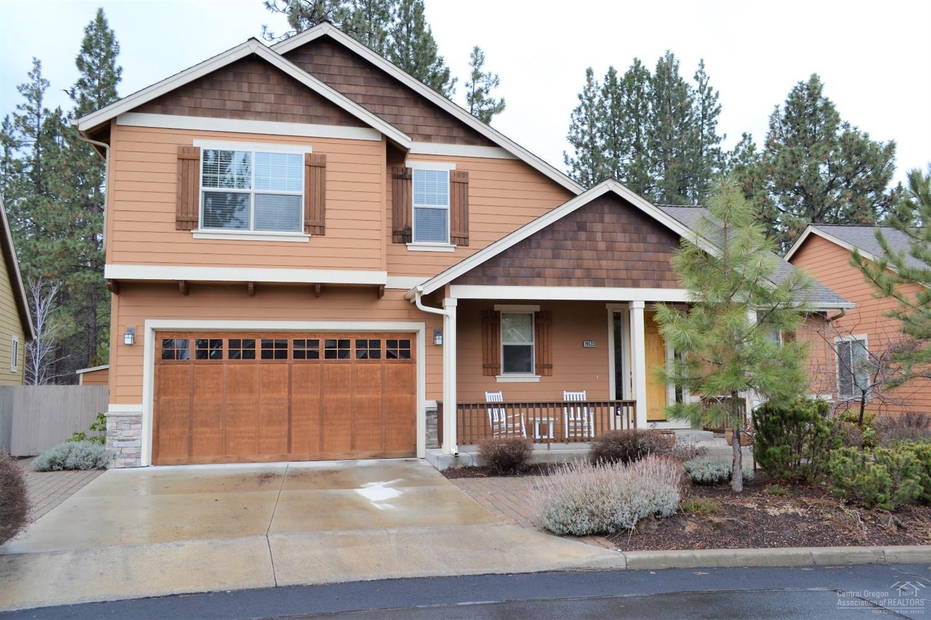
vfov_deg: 47.9
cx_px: 466
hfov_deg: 67.4
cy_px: 310
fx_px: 698
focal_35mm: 27
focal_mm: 18
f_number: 5.6
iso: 125
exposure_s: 1/125
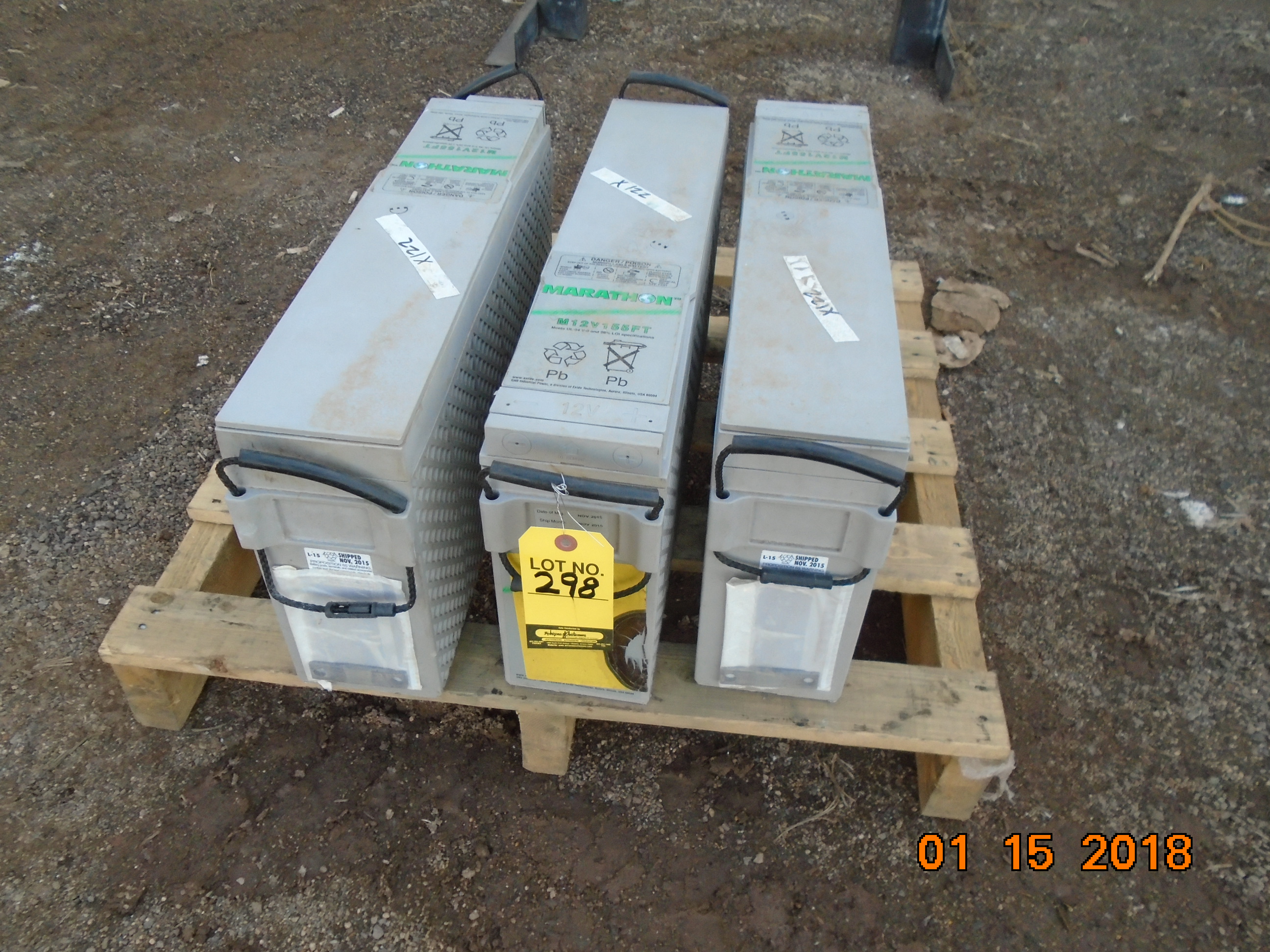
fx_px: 954
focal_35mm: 26
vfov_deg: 53.1
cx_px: 635
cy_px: 476
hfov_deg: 67.3
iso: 200
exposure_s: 1/250
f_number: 3.2
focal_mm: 4.6
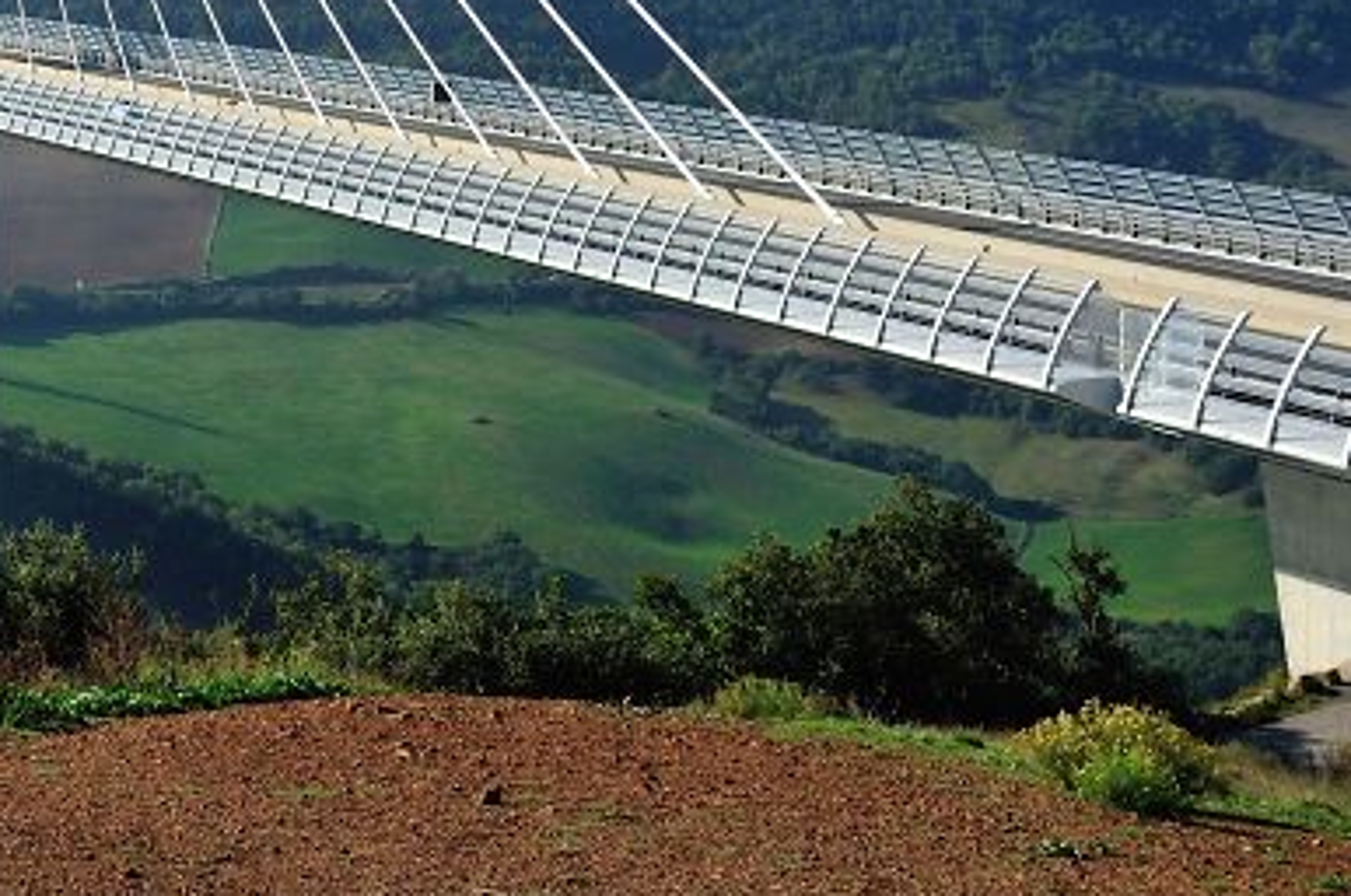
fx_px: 3934
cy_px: -82
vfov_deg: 12.8
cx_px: -66
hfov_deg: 18.8
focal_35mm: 105
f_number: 9
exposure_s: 1/640
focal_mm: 46
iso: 200
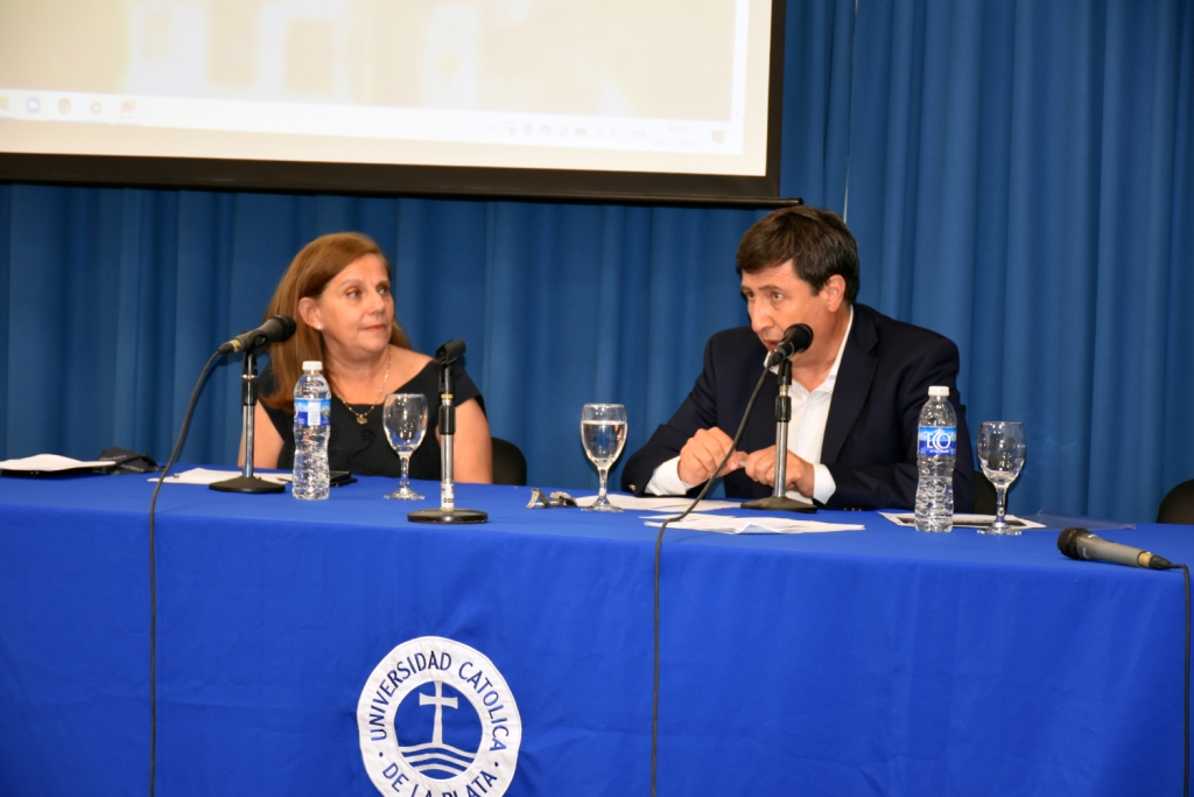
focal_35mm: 120
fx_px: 3980
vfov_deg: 11.4
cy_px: 398
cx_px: 597
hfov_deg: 17.1
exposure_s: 1/60
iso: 800
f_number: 5.3
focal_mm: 80
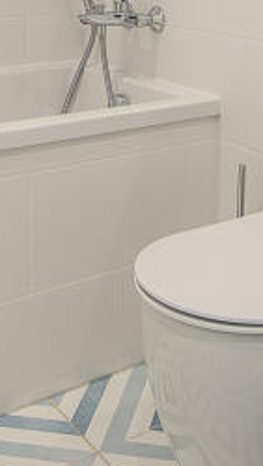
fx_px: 742
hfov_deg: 19.9
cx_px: 200
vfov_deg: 31.0
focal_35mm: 60
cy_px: -50
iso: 320
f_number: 6.3
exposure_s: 1/13
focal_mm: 14
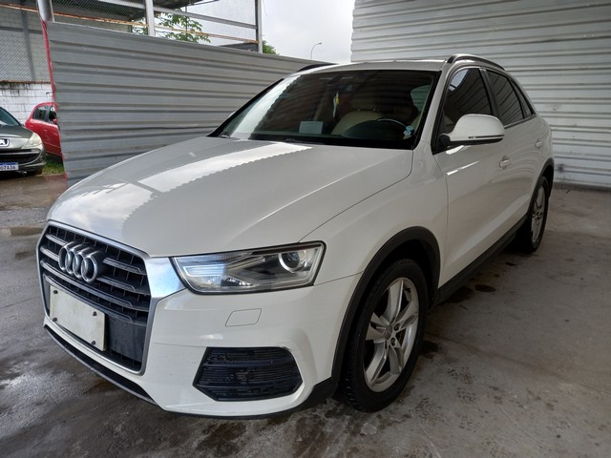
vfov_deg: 54.9
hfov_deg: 69.4
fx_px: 441
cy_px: 229
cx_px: 306
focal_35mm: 25
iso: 32
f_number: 2
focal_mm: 4.6
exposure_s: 1/60
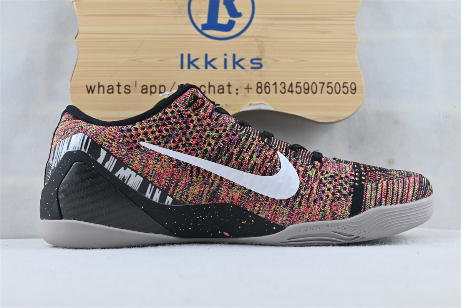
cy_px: 154
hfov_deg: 40.5
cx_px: 230
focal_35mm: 49
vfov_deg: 27.7
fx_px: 624
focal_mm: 32.5
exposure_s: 1/40
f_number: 5
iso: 100
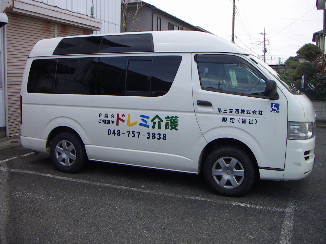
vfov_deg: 39.7
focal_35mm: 36
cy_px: 122
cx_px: 163
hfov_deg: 51.4
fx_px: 339
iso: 50
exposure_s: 1/500
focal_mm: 4.7
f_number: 2.8
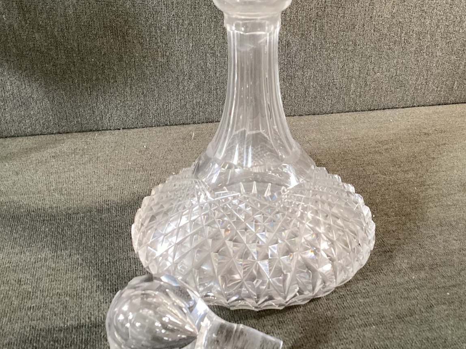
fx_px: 552
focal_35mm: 41
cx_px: 262
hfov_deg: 45.7
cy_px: 184
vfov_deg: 35.1
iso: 250
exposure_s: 1/60
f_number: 2.4
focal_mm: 3.3
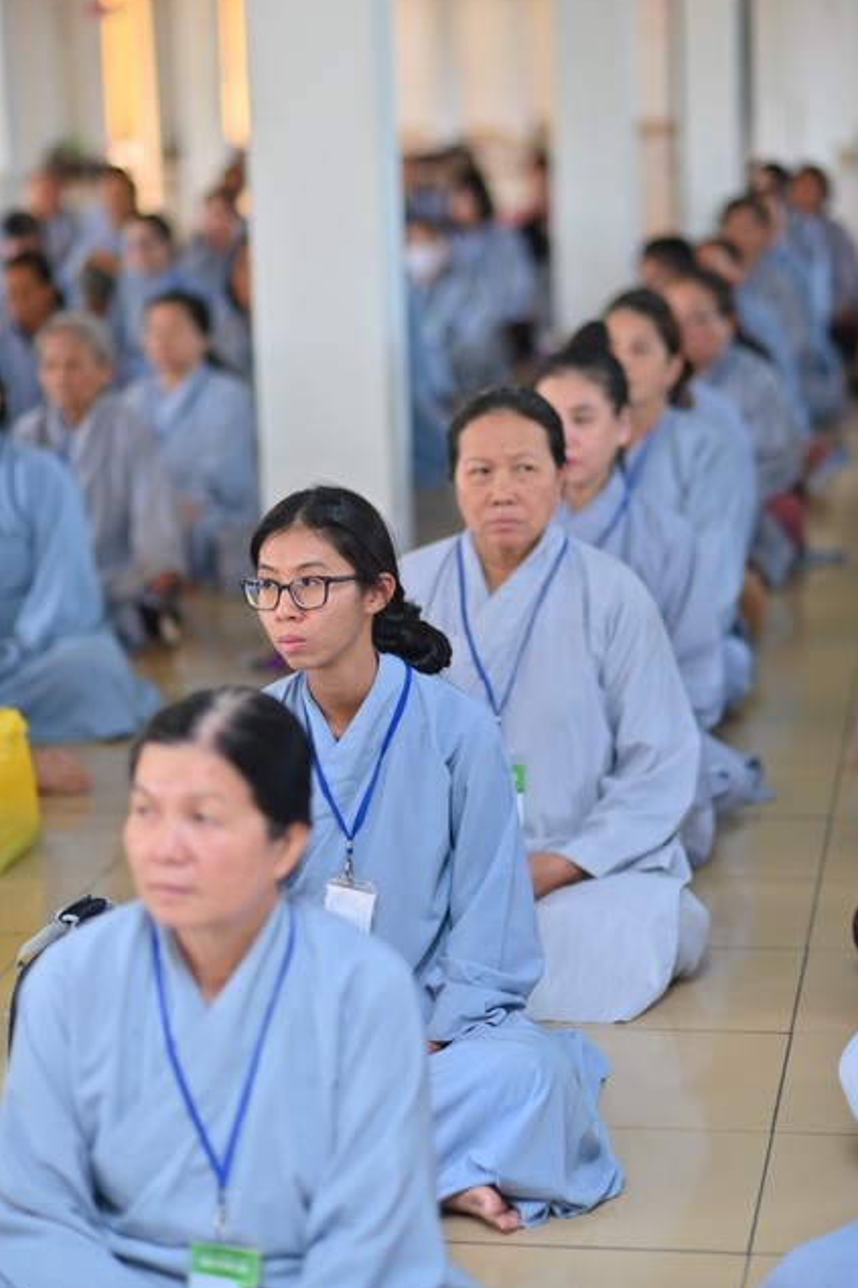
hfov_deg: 15.7
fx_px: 3112
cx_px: 437
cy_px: 645
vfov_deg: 23.4
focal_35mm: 87
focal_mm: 85
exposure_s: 1/200
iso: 400
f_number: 2
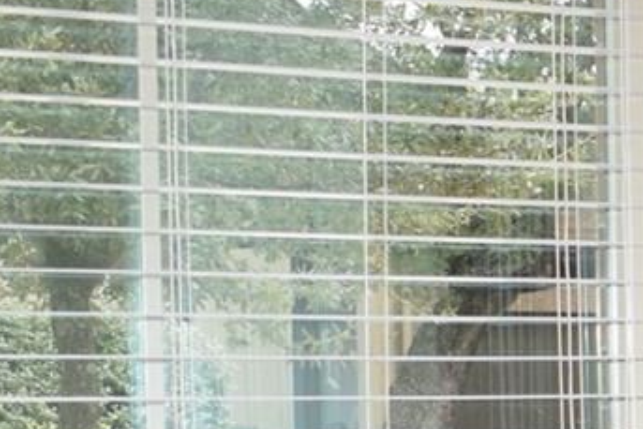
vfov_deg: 8.4
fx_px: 2877
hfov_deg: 11.2
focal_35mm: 161
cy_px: 561
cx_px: 1393
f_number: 5.6
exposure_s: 1/125
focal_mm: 18
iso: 400
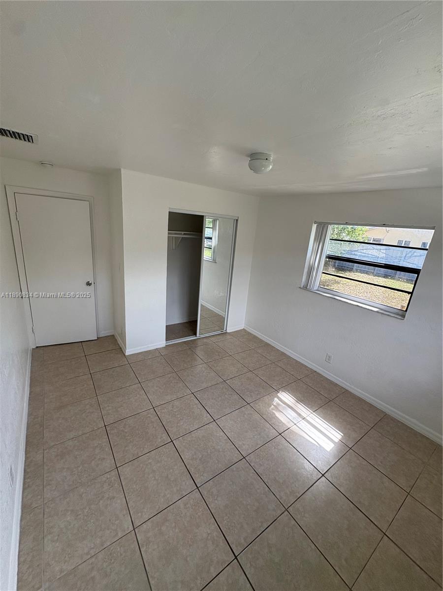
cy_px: 296
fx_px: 239
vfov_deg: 102.1
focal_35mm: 14
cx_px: 222
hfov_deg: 85.7
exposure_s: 1/164
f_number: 2.2
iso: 64
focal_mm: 2.22
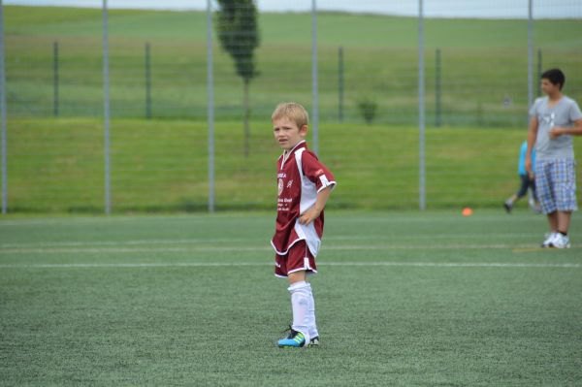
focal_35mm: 300
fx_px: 4846
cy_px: 194
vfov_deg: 4.6
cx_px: 291
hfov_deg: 6.9
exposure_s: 1/1000
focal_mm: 200
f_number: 5.6
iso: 400
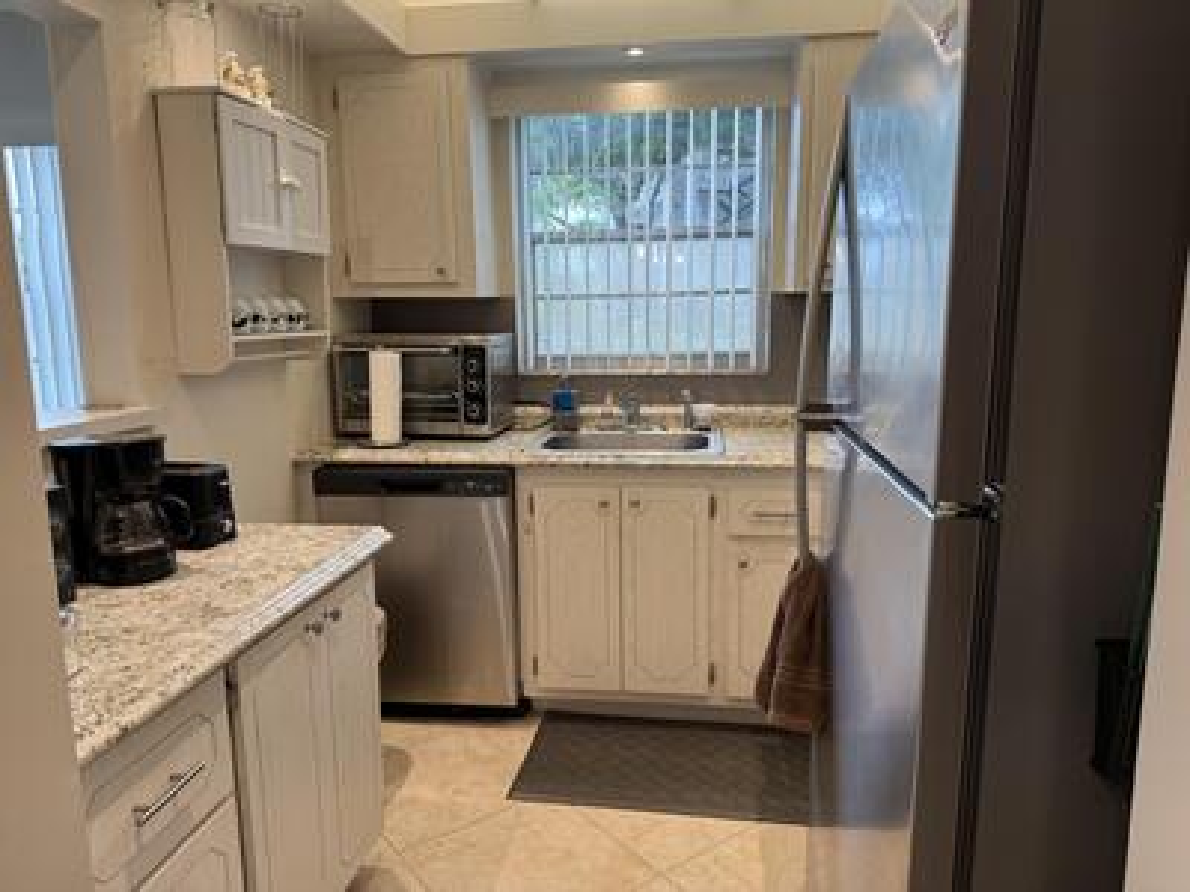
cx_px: 595
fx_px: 825
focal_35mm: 24
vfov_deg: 56.8
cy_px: 446
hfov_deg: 71.6
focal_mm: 6.76
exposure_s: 1/120
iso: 100
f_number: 1.78
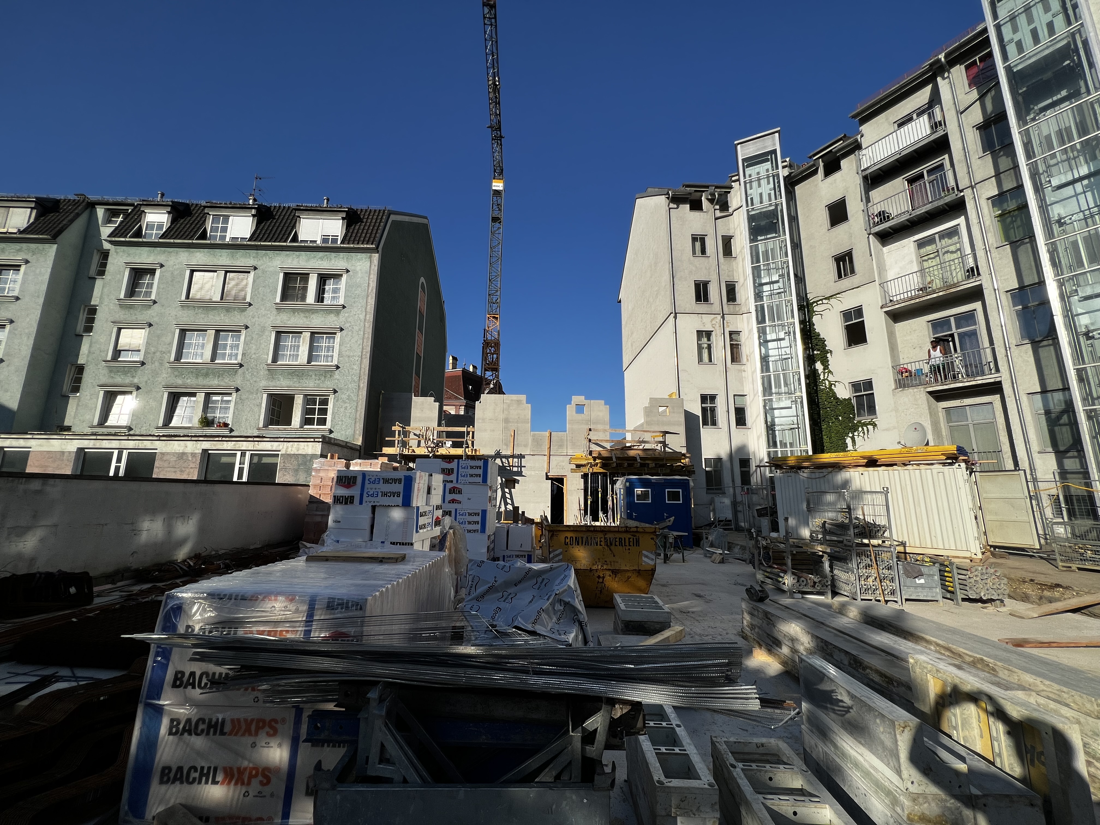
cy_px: 412
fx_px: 413
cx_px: 550
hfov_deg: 106.2
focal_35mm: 13
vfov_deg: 89.9
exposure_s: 1/1946
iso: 32
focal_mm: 1.57
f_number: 1.8
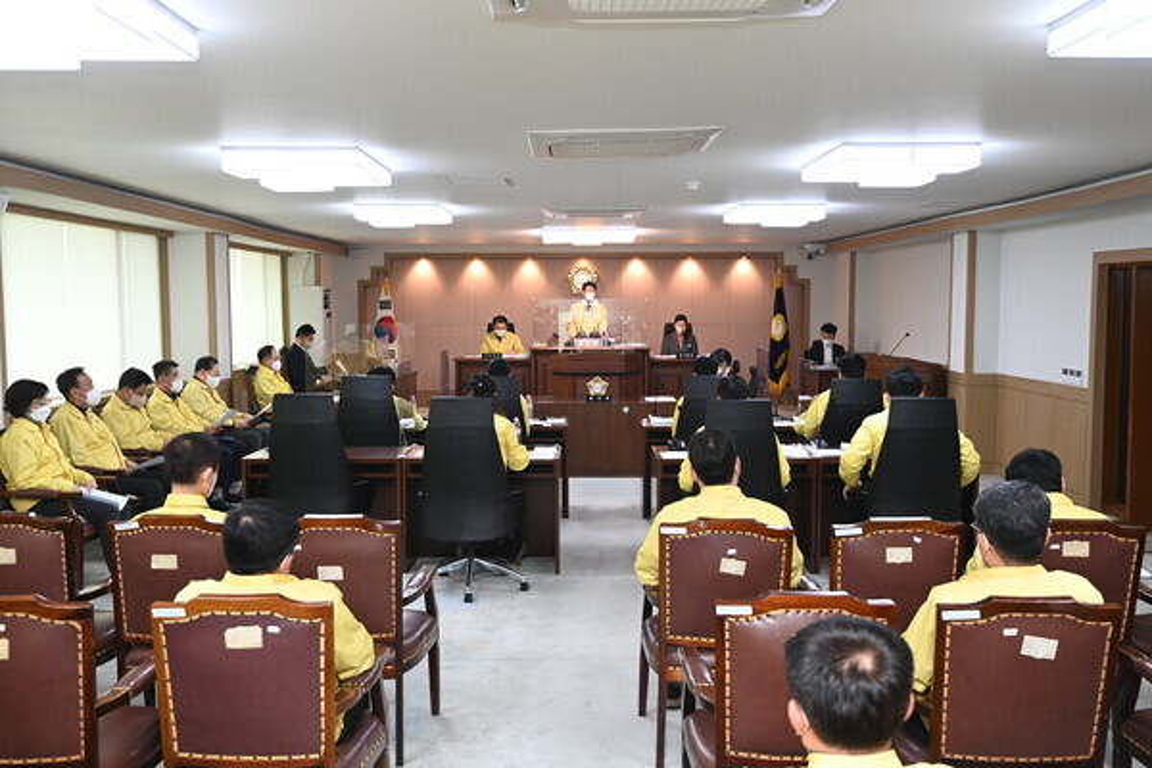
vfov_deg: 37.9
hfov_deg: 54.4
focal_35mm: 35
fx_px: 1120
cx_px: 576
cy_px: 384
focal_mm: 35
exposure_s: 1/200
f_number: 4.5
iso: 1600
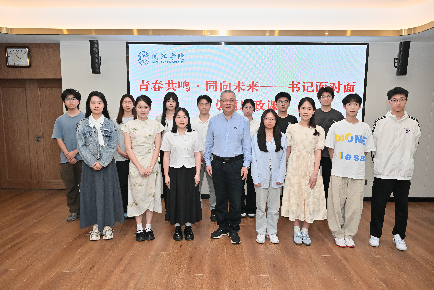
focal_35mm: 24
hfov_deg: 73.7
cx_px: 217
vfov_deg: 53.1
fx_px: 289
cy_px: 145
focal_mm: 24
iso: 500
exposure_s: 1/100
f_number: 6.3
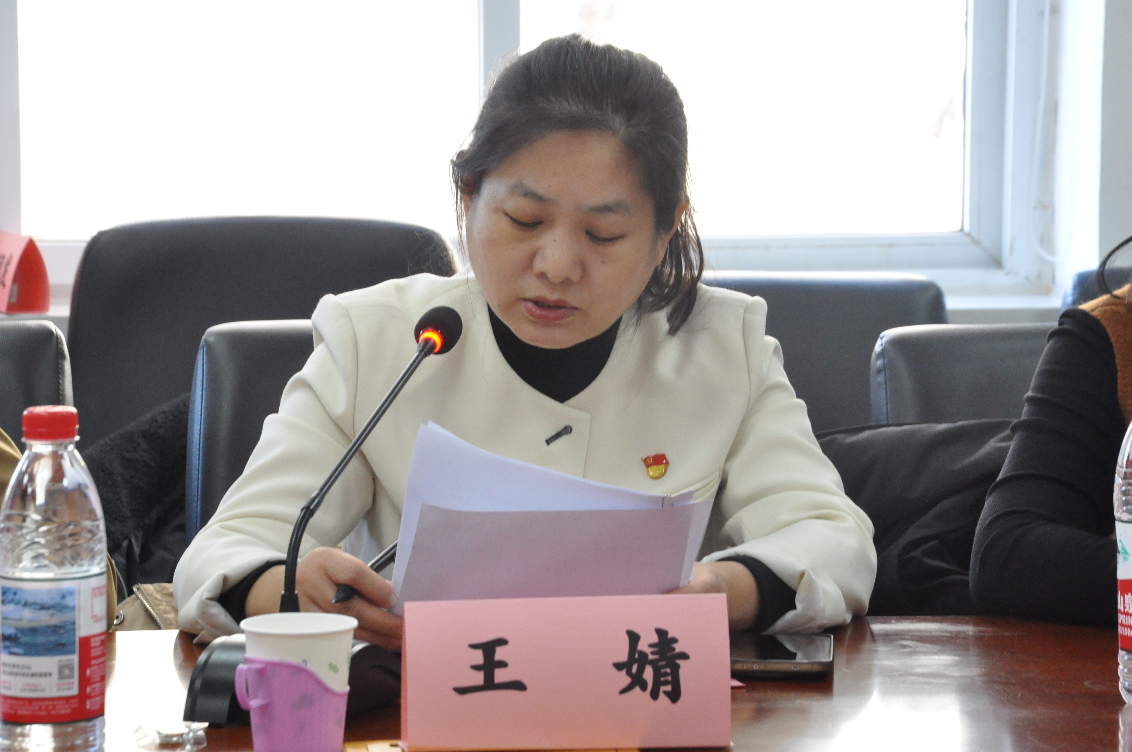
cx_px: 566
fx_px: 4004
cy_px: 376
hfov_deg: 16.1
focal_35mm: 128
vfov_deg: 10.7
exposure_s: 1/40
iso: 2500
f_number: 10
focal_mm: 85
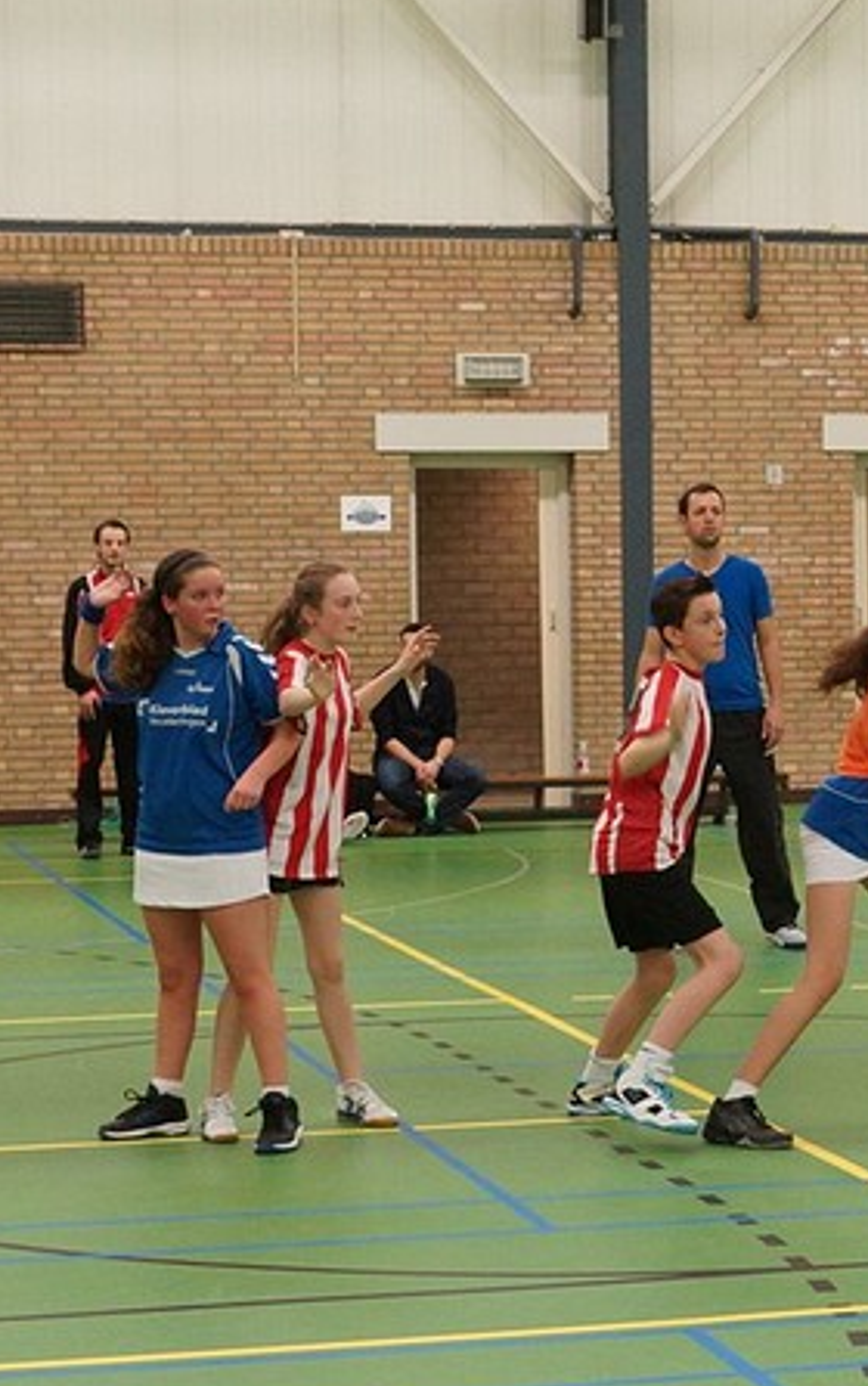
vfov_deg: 24.6
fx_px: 3174
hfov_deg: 15.5
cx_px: 614
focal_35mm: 84
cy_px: 687
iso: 800
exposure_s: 1/160
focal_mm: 24
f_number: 3.2
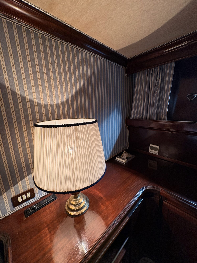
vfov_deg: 102.1
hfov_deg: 85.7
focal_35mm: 14
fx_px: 106
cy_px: 132
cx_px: 98
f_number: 2.2
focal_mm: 2.22
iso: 125
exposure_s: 1/50
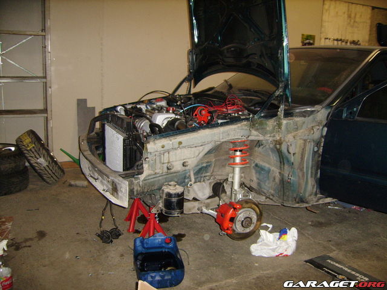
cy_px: 145
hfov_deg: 52.6
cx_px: 194
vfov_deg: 40.7
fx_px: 391
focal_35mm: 35
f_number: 2.8
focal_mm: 5.95
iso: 200
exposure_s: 1/30
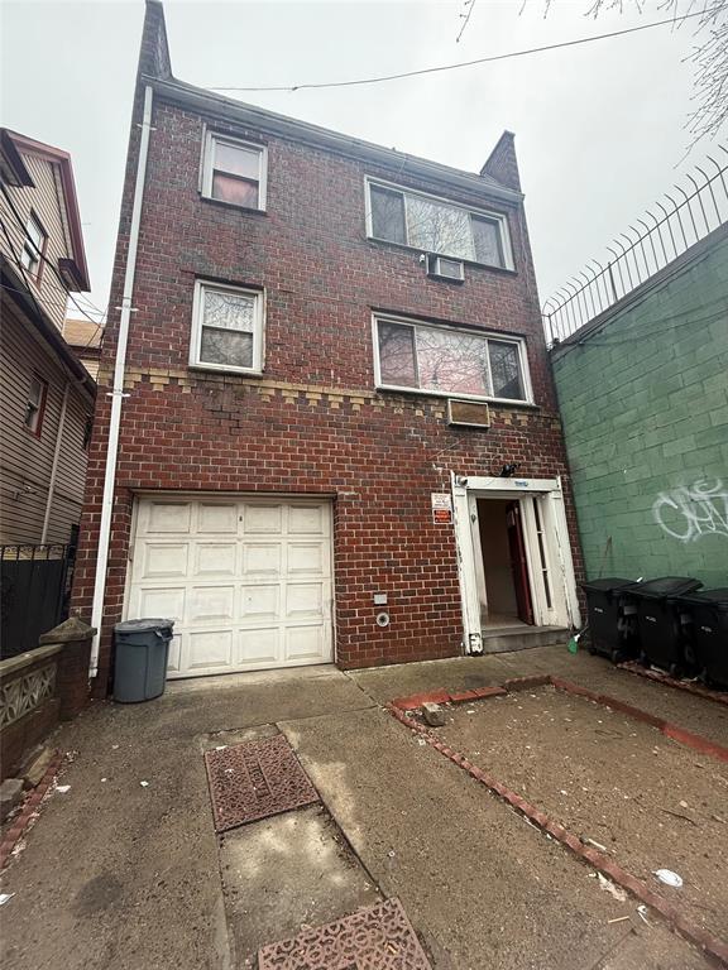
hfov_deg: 85.7
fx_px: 393
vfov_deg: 102.1
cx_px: 364
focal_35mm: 14
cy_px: 485
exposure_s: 1/280
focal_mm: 2.22
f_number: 2.2
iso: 50
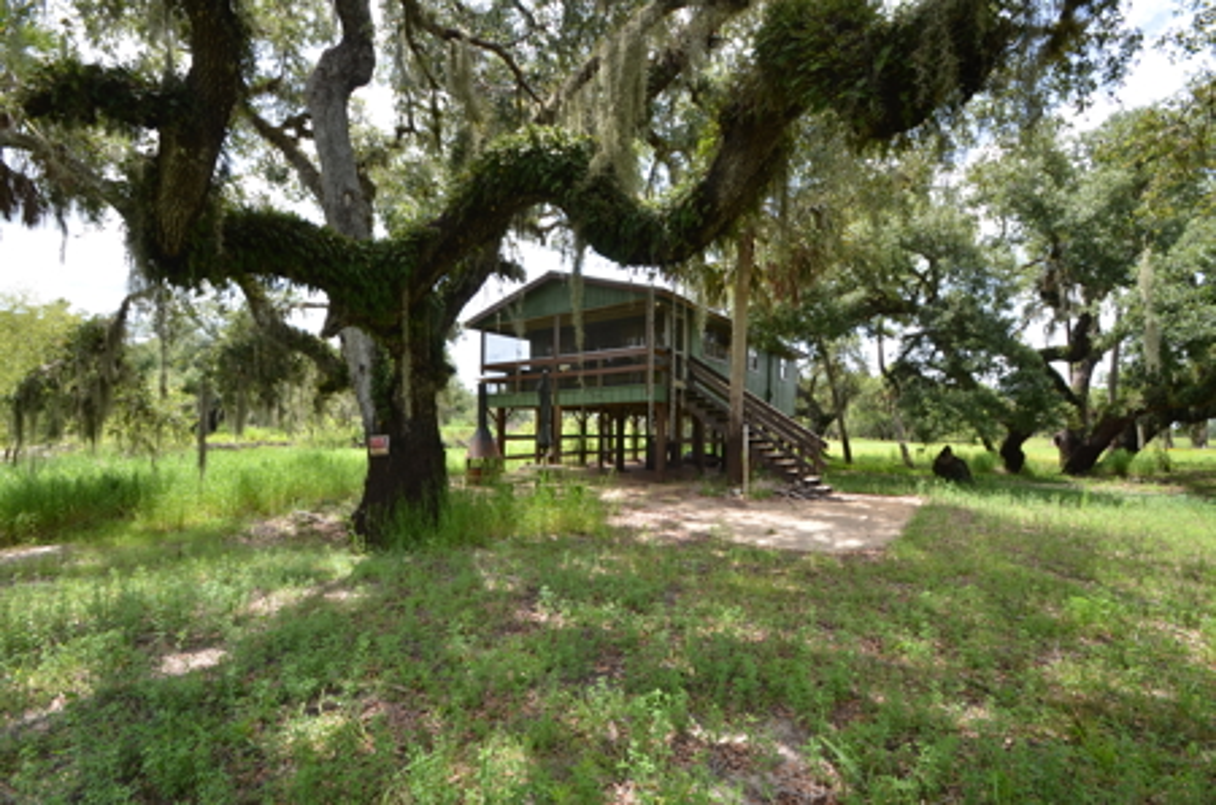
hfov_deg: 100.5
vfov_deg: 77.1
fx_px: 506
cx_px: 608
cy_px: 402
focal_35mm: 15
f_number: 7.1
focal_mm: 10
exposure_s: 1/200
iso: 200
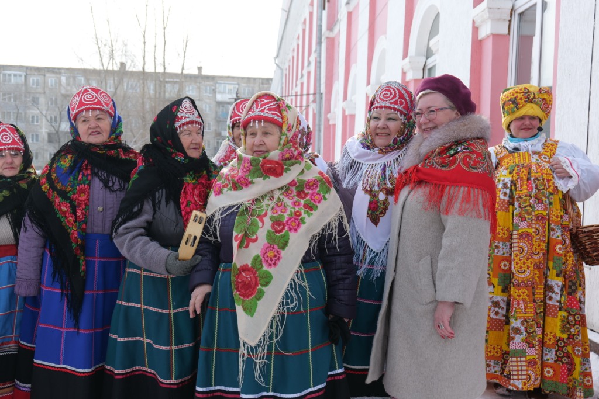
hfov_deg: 54.4
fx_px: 582
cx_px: 300
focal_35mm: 35
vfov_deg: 37.9
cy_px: 200
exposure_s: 1/200
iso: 100
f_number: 5.6
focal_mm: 35
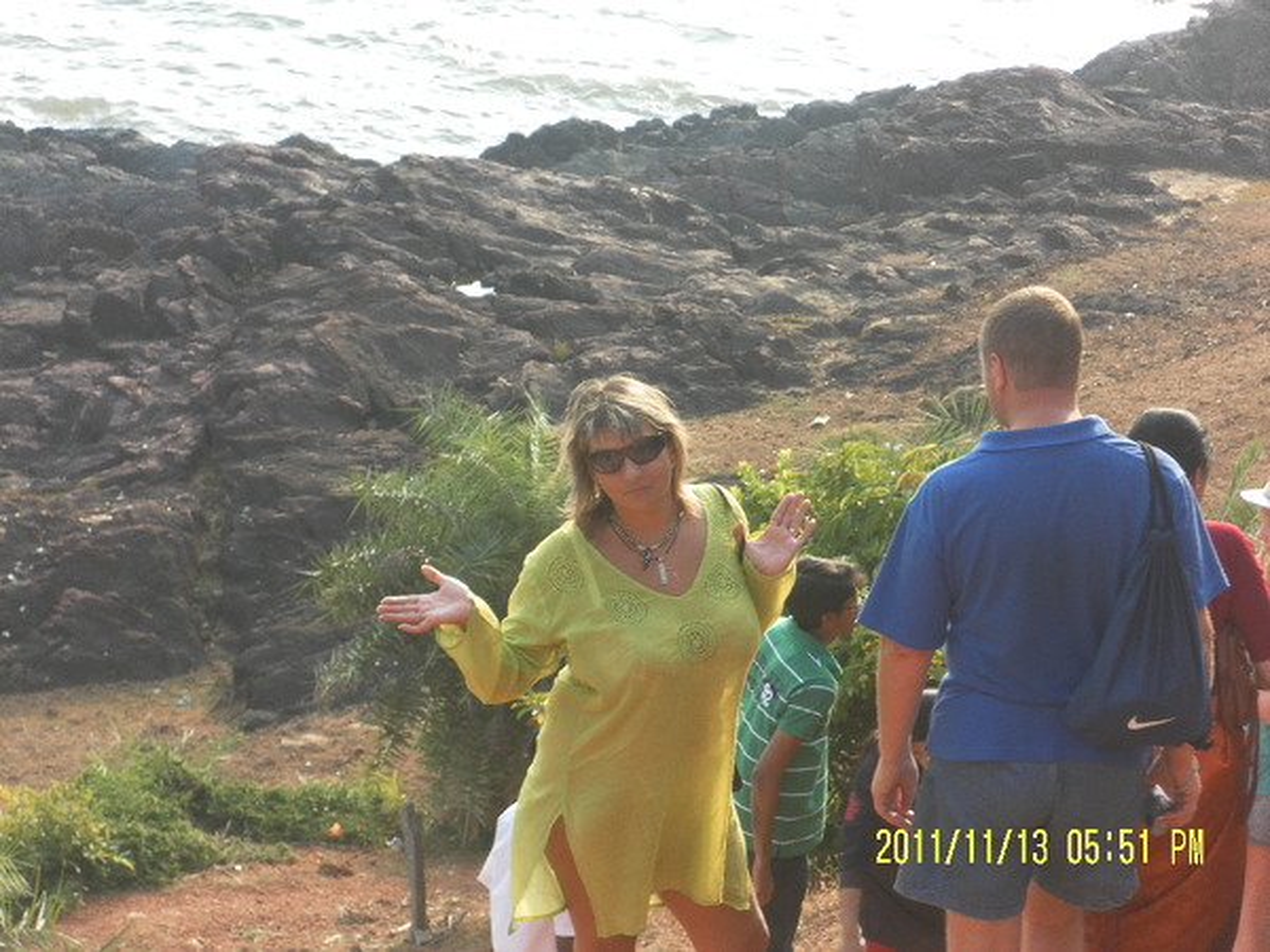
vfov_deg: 13.5
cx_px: 635
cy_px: 476
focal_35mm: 110
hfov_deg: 17.9
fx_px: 4036
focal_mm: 19.6
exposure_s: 1/100
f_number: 5.9
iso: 80
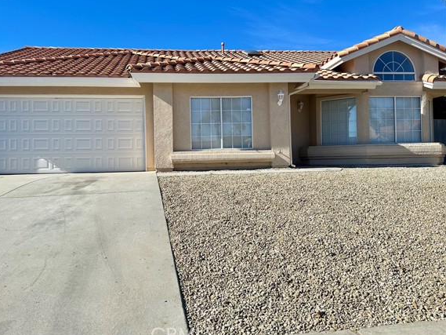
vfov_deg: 51.3
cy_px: 158
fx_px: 348
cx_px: 196
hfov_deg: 65.1
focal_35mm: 27
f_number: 1.78
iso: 80
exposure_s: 1/3717
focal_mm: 6.86
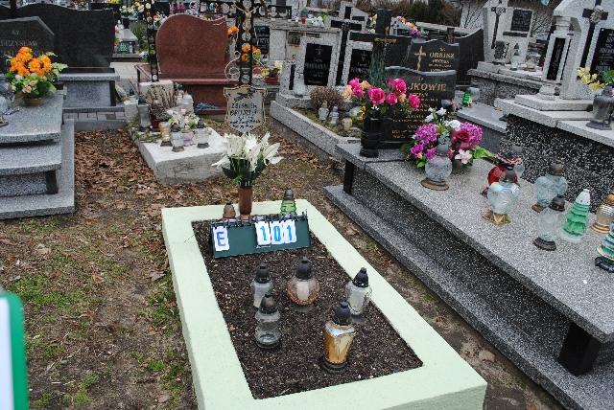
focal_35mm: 27
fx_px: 461
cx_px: 307
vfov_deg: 48.0
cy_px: 205
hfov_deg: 67.3
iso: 100
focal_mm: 18
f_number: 5.6
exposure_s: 1/125
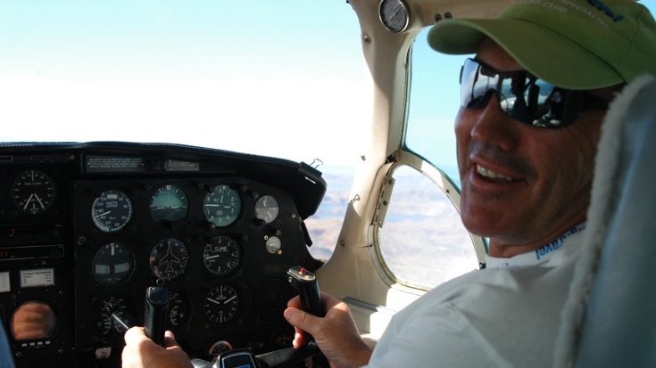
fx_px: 783
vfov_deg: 26.5
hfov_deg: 45.5
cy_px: 180
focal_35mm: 45
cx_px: 335
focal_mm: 28
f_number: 7.1
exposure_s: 1/400
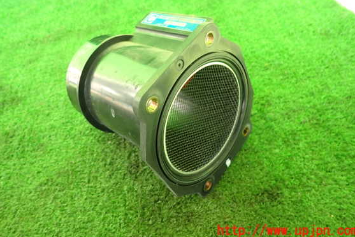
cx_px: 170
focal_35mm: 28
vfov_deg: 46.1
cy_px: 95
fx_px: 276
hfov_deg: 65.5
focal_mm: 4.5
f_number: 2
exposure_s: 1/60
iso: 160
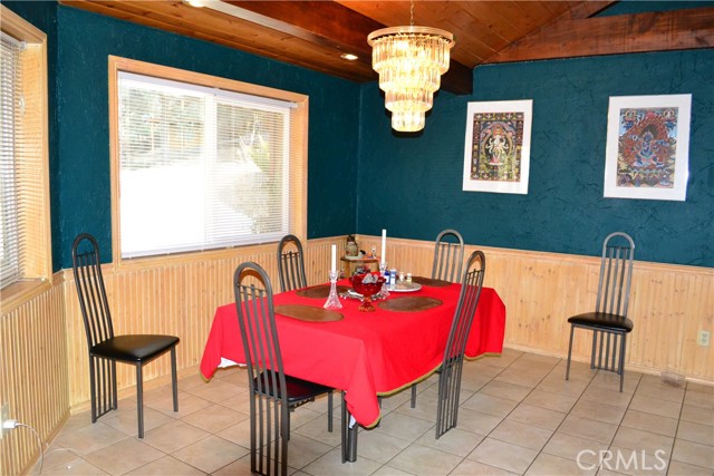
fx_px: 536
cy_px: 238
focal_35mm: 27
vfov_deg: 48.0
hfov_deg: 67.4
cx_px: 357
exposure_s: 1/200
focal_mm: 18
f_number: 5.6
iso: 3200
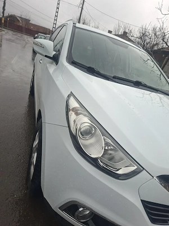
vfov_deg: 73.9
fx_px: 150
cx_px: 84
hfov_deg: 58.9
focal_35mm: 23
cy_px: 113
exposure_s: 1/245
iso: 50
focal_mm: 5.54
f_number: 1.8
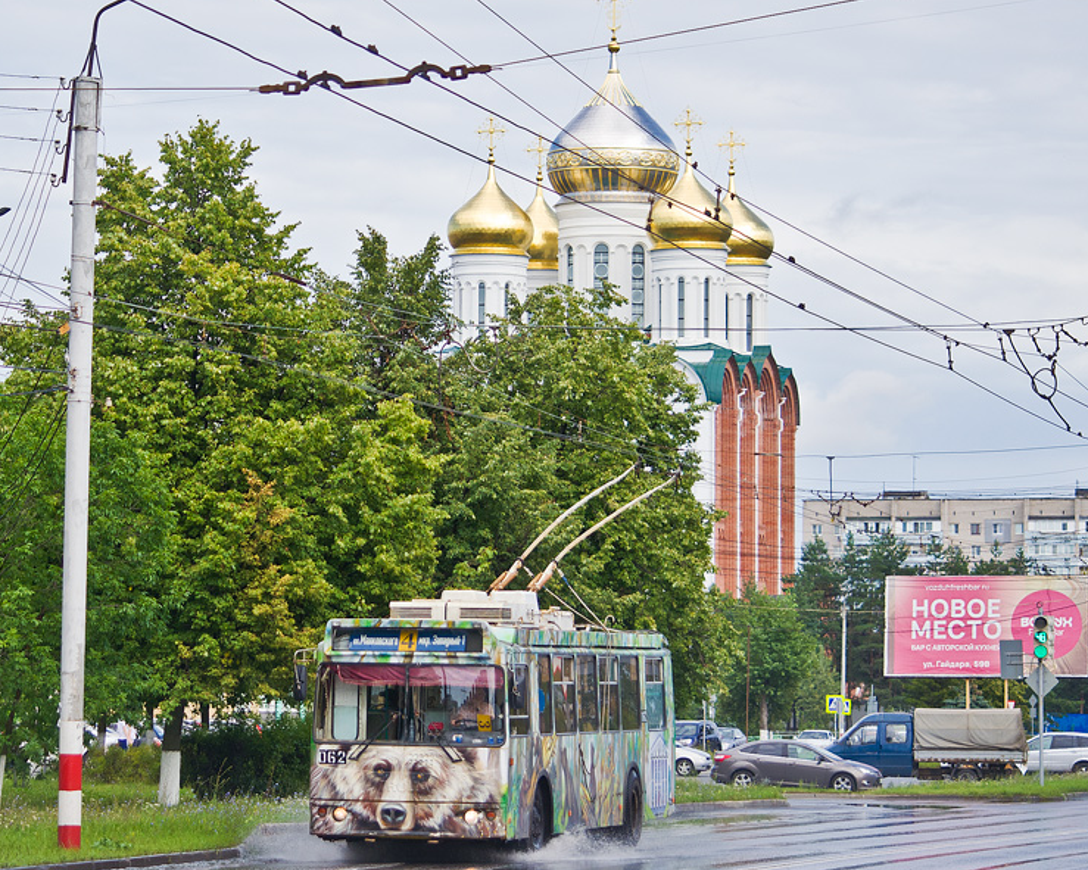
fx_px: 5151
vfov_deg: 9.7
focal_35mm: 160
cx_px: 286
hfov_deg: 12.0
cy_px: 449
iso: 100
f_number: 4.5
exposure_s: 1/500
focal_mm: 70
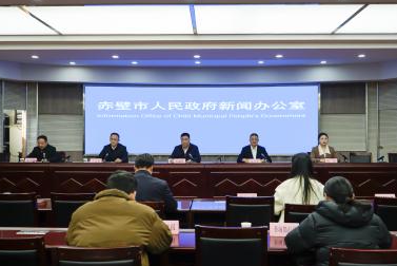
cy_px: 135
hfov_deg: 54.4
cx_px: 194
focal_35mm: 35
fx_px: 386
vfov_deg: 37.9
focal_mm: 33
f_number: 4
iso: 100
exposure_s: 1/60
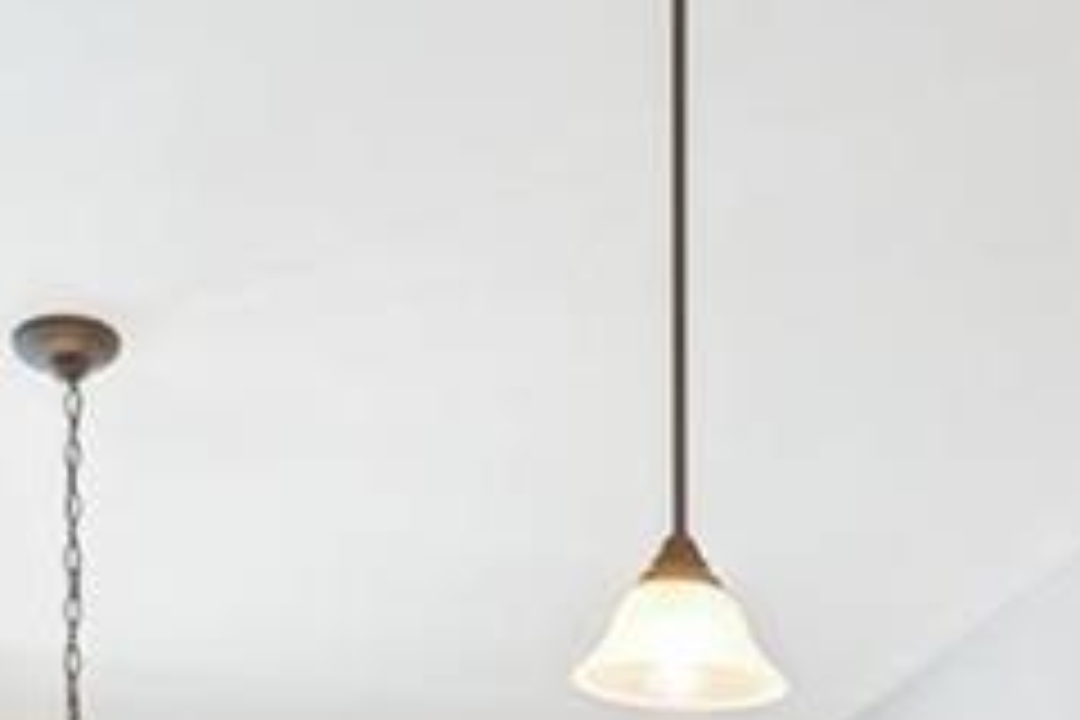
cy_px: 1454
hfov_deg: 14.7
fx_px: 3740
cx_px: 1863
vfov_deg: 10.1
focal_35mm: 125
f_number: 8
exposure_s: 1/2.5
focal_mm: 18.7
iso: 100
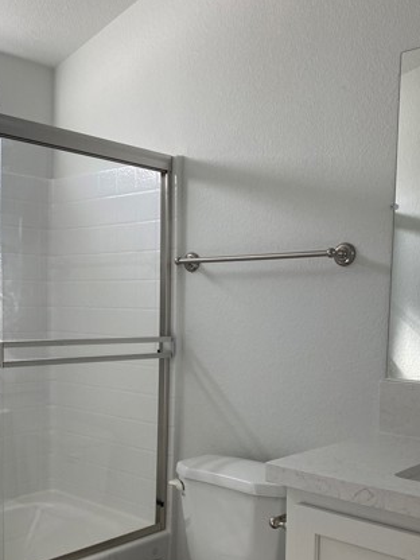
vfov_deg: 46.3
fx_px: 647
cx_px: 186
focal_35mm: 40
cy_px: 361
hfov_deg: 35.9
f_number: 1.8
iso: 100
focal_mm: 4.25
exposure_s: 1/121
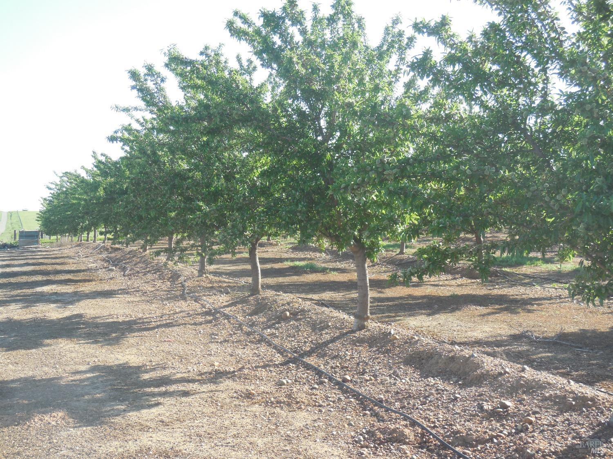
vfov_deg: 27.5
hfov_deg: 36.2
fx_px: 939
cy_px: 230
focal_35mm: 53
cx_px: 306
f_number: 4
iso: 125
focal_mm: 9.4
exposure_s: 1/320
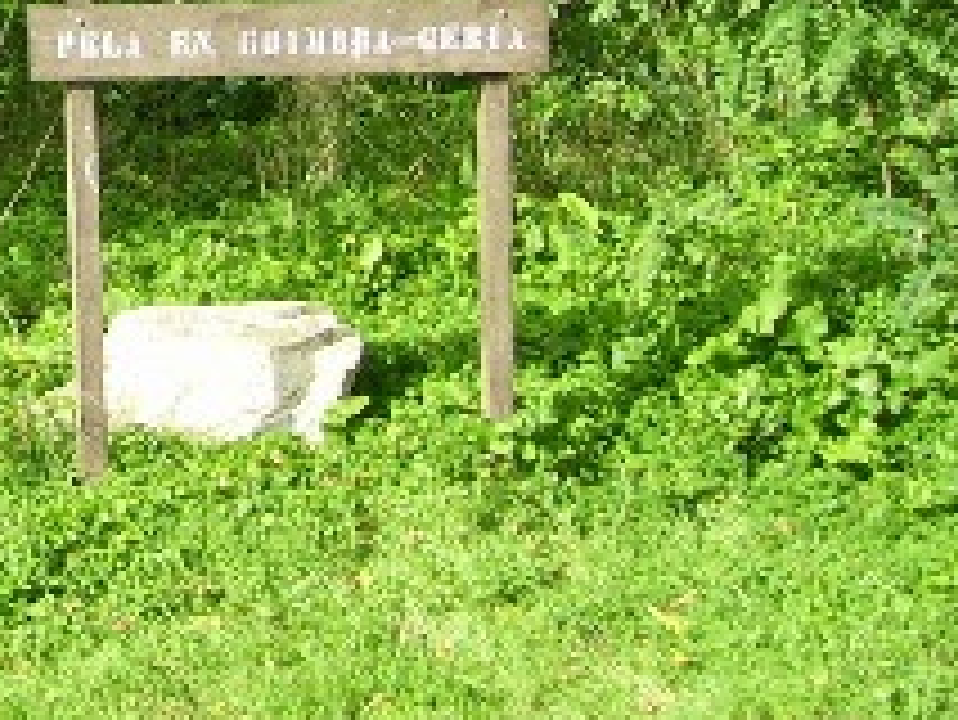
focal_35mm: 113
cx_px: -486
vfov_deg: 12.7
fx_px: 3129
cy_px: -180
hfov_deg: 15.9
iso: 80
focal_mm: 6
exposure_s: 1/500
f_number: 2.7
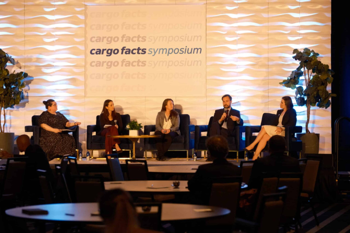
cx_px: 175
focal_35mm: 116
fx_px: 1128
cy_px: 116
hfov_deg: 17.6
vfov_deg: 11.8
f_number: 3.6
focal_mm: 77.3
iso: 2000
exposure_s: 1/125
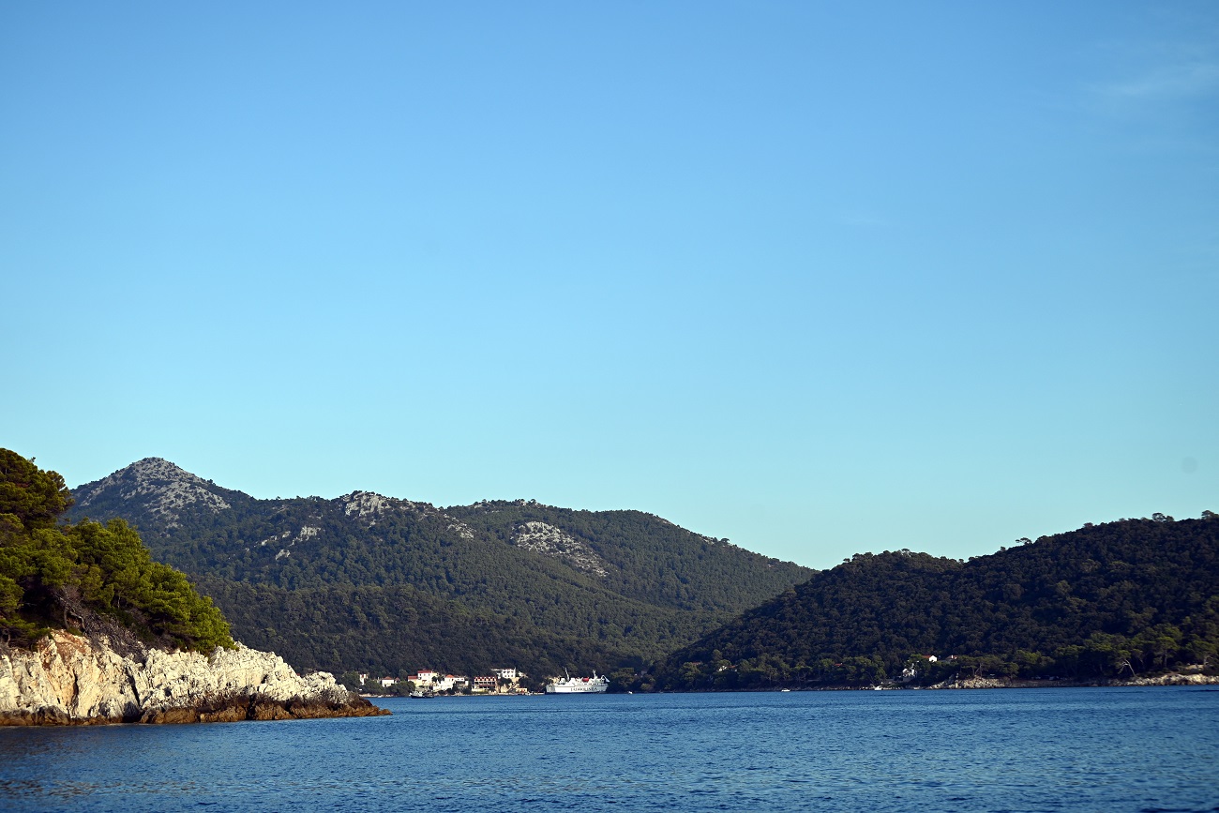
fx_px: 2370
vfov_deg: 19.5
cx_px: 610
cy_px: 406
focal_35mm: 70
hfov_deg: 28.8
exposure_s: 1/500
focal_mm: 70
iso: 100
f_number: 6.3
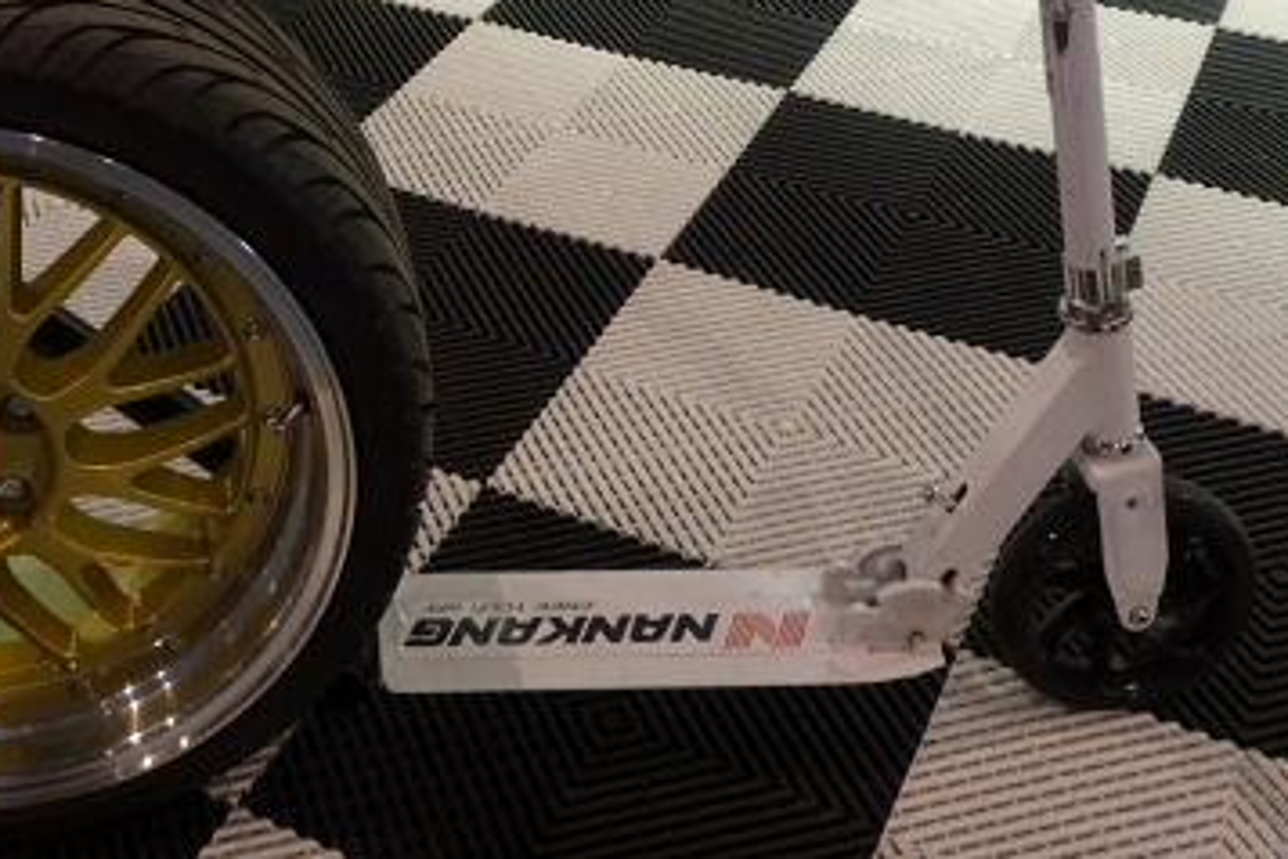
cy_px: -18
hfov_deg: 34.7
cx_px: 296
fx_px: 2003
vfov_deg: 23.1
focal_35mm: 56
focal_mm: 4.1
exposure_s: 1/30
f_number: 3.5
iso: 250
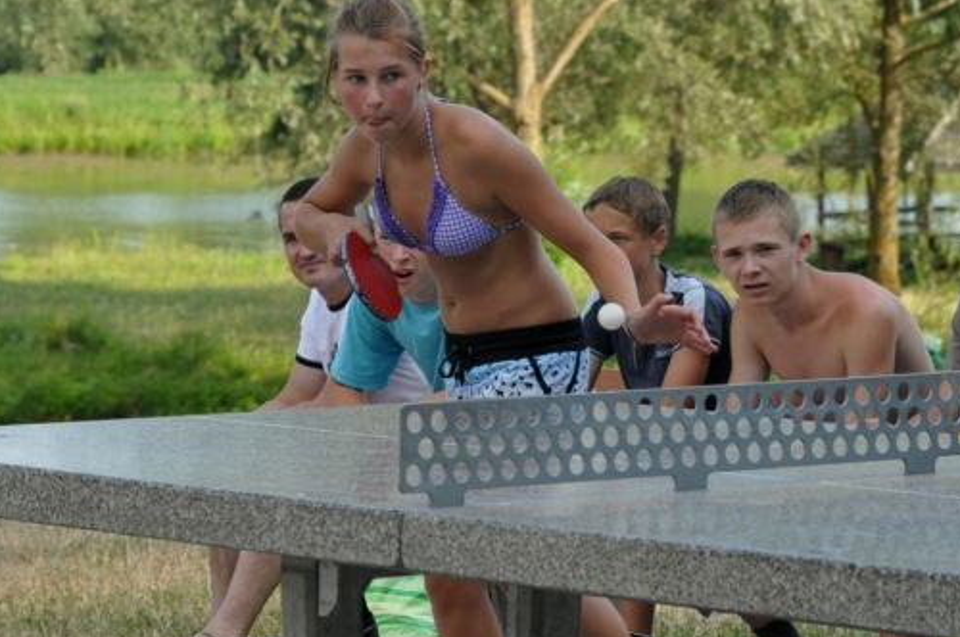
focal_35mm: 204
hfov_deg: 10.1
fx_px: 5428
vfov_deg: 6.7
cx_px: 511
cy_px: 463
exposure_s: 1/1000
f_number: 5.6
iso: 800
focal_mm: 85
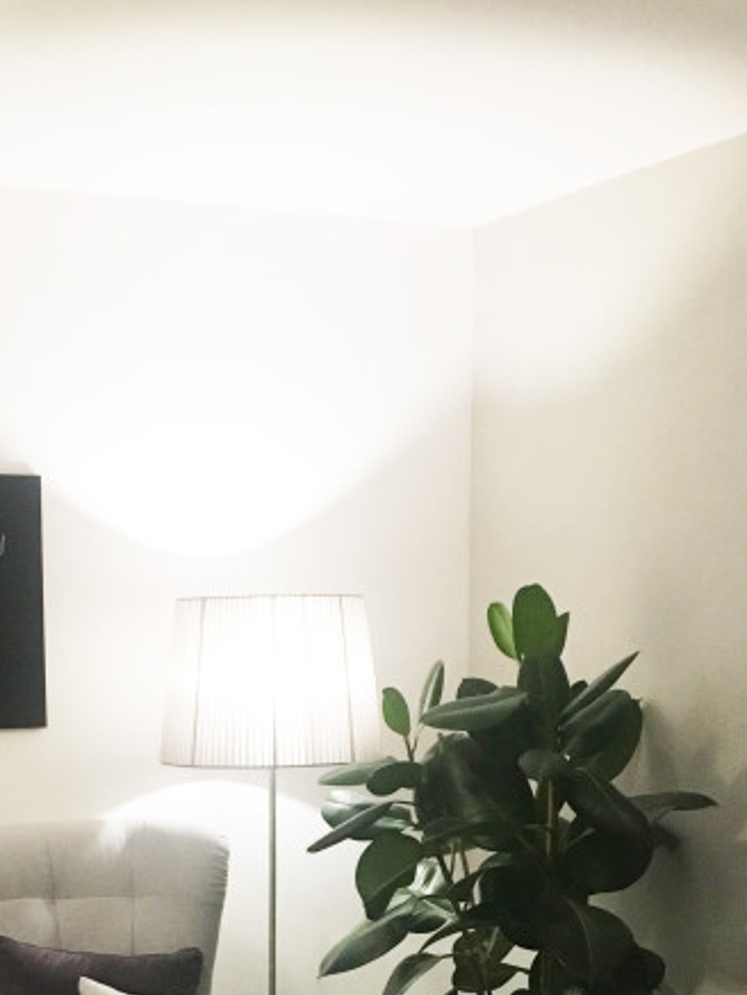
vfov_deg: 27.8
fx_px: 1898
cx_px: 251
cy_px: 968
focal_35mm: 66
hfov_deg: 22.2
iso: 200
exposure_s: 1/25
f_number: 2.2
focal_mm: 4.15
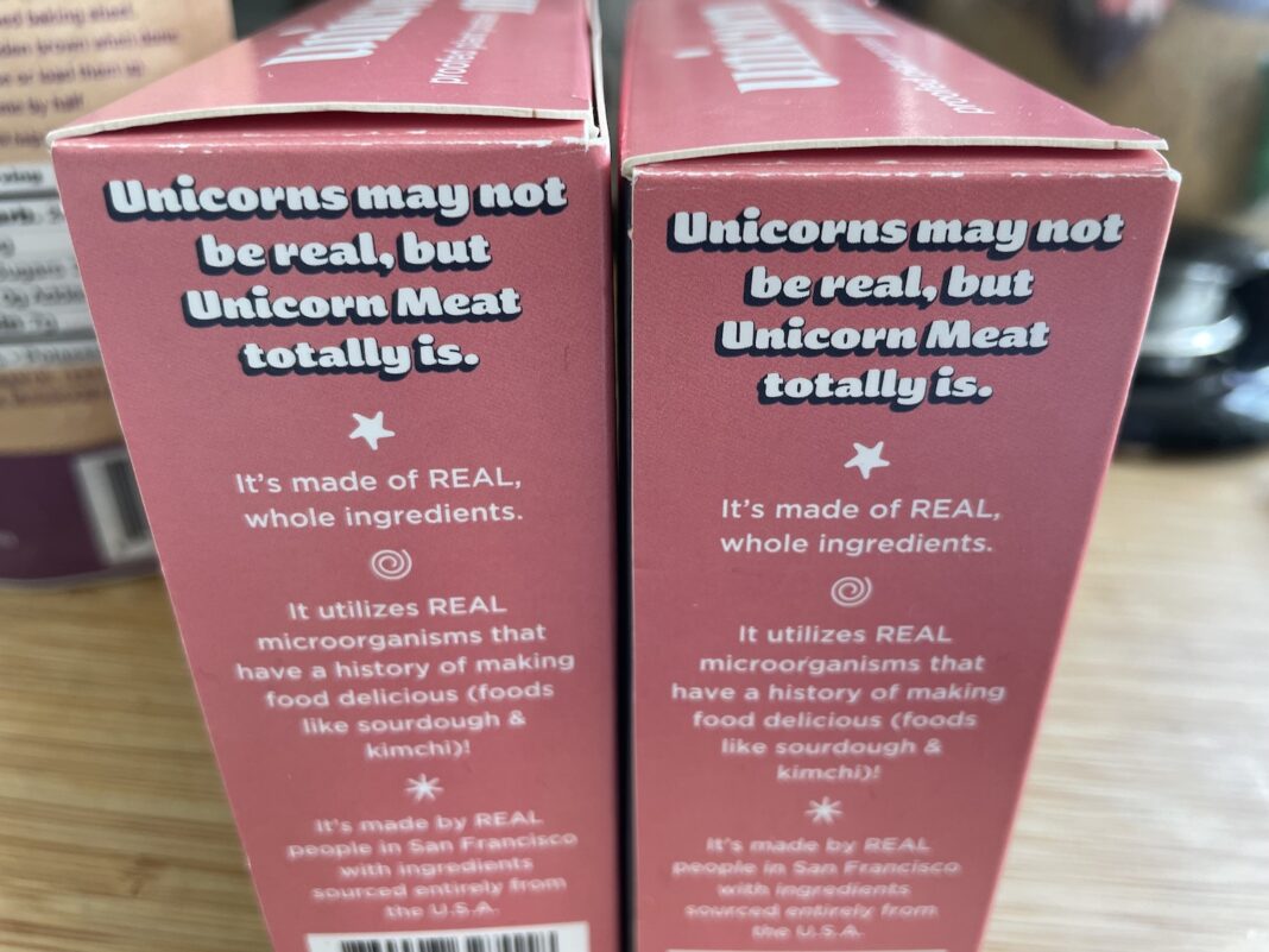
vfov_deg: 53.1
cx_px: 634
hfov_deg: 67.3
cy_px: 476
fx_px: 953
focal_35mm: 26
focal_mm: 4.2
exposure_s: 1/121
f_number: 1.6
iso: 80
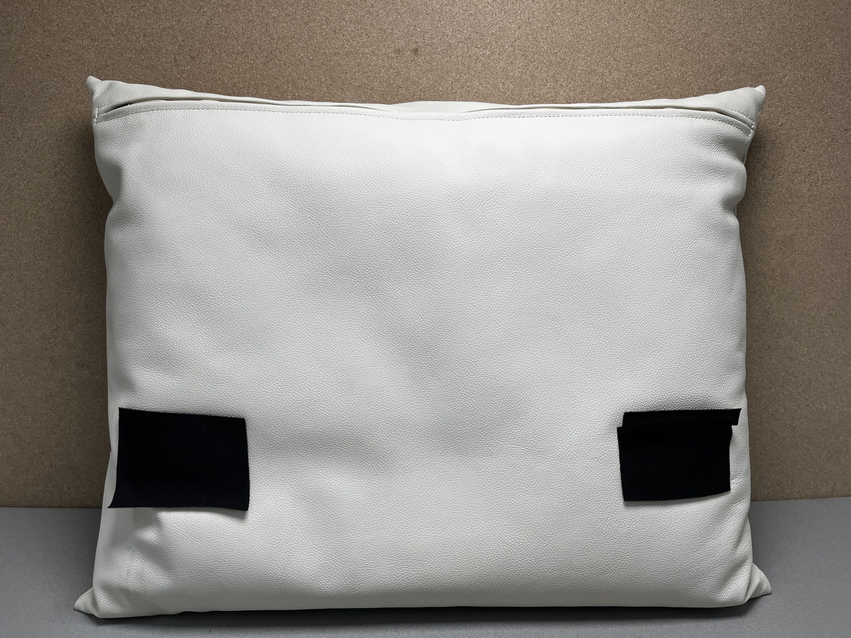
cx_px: 426
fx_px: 639
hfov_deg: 67.3
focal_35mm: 26
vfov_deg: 53.1
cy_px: 319
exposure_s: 1/331
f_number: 1.6
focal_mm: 5.1
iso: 50
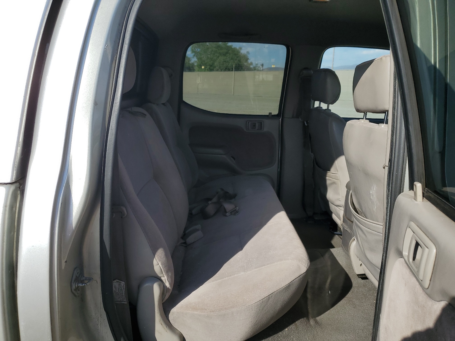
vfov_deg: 53.1
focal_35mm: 26
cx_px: 228
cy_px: 170
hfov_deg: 67.3
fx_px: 342
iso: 50
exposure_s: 1/3333
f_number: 1.5
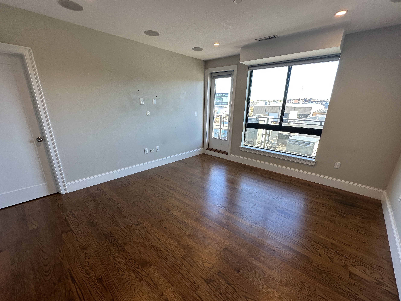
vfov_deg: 81.6
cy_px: 161
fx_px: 174
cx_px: 200
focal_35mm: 15
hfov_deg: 98.2
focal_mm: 2.22
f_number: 2.2
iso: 80
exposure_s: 1/118
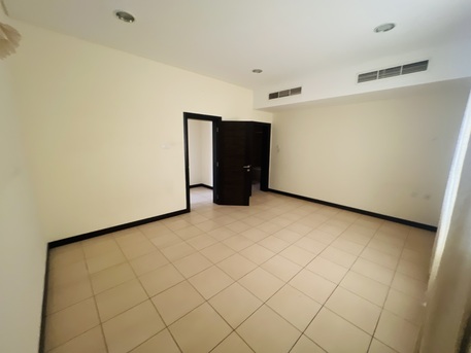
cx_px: 236
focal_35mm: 13
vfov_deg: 89.9
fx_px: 177
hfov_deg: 106.2
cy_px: 176
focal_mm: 1.57
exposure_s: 1/24
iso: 250
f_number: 1.8
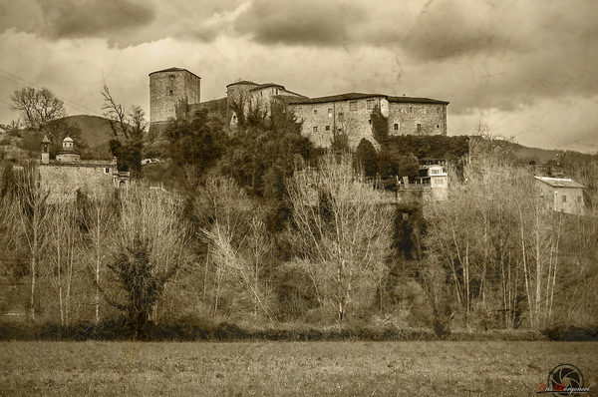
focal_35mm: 60
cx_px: 299
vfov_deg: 22.5
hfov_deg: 33.4
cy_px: 198
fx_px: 995
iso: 100
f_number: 5
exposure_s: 1/250
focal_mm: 40
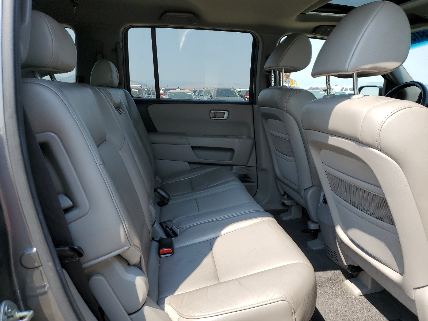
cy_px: 160
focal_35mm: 26
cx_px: 214
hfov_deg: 67.3
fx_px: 321
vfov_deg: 53.1
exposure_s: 1/1111
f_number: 1.5
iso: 50
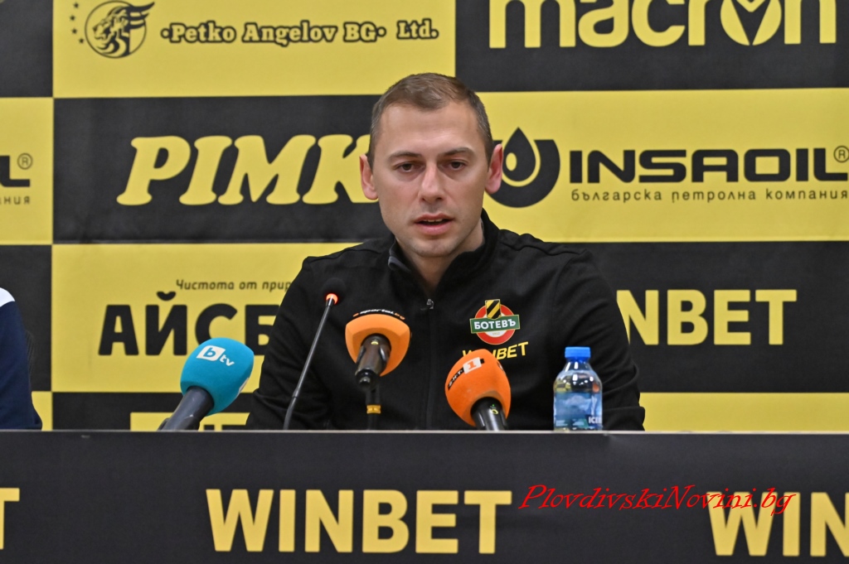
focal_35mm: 220
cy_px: 282
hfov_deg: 9.4
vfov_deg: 6.2
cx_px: 424
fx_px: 5184
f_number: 7.1
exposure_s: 1/500
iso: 10000
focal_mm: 220
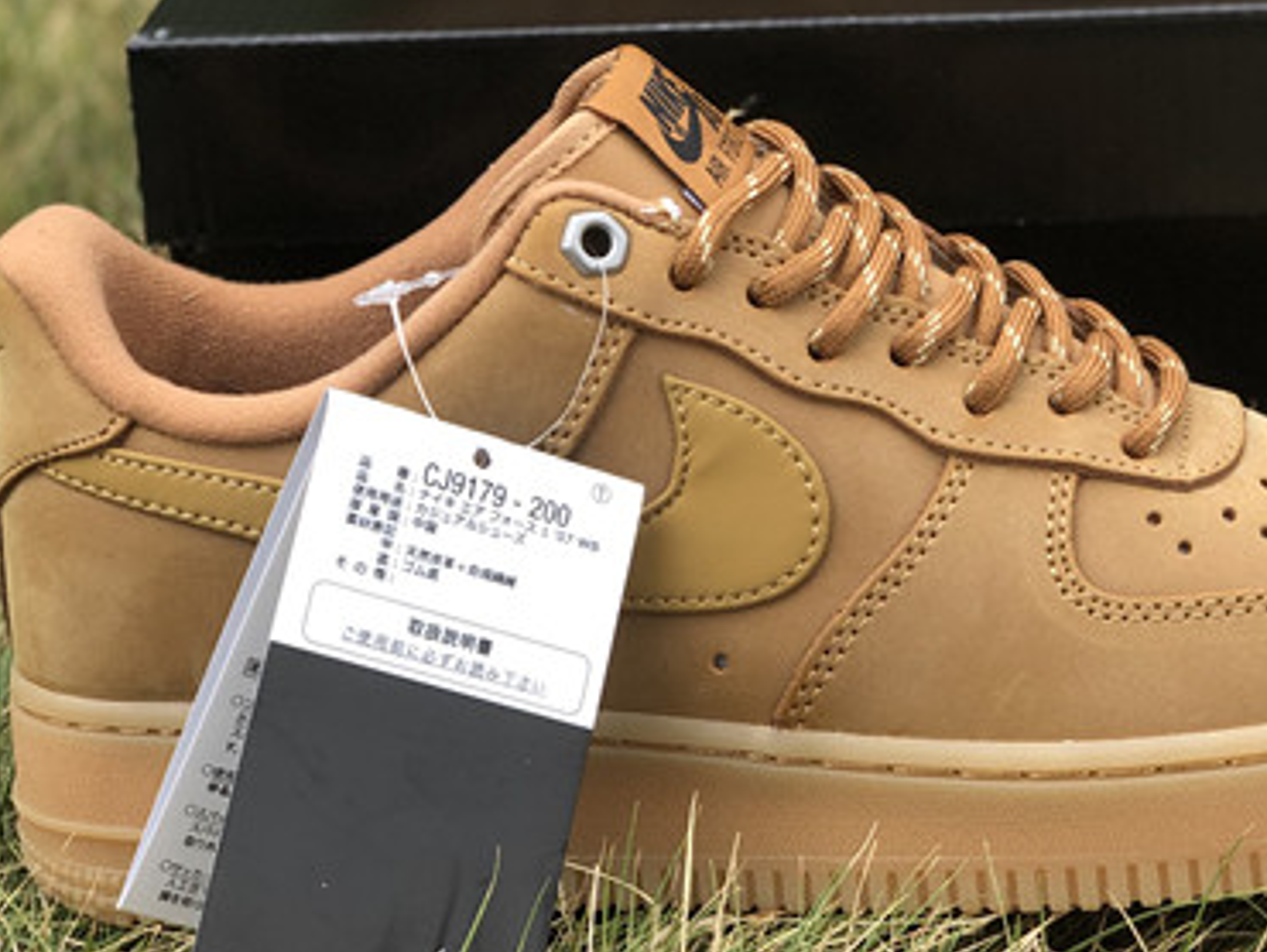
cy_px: 166
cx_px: 866
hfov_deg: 18.8
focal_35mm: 104
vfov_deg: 14.2
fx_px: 3809
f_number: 2.4
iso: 20
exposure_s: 1/120
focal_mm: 6
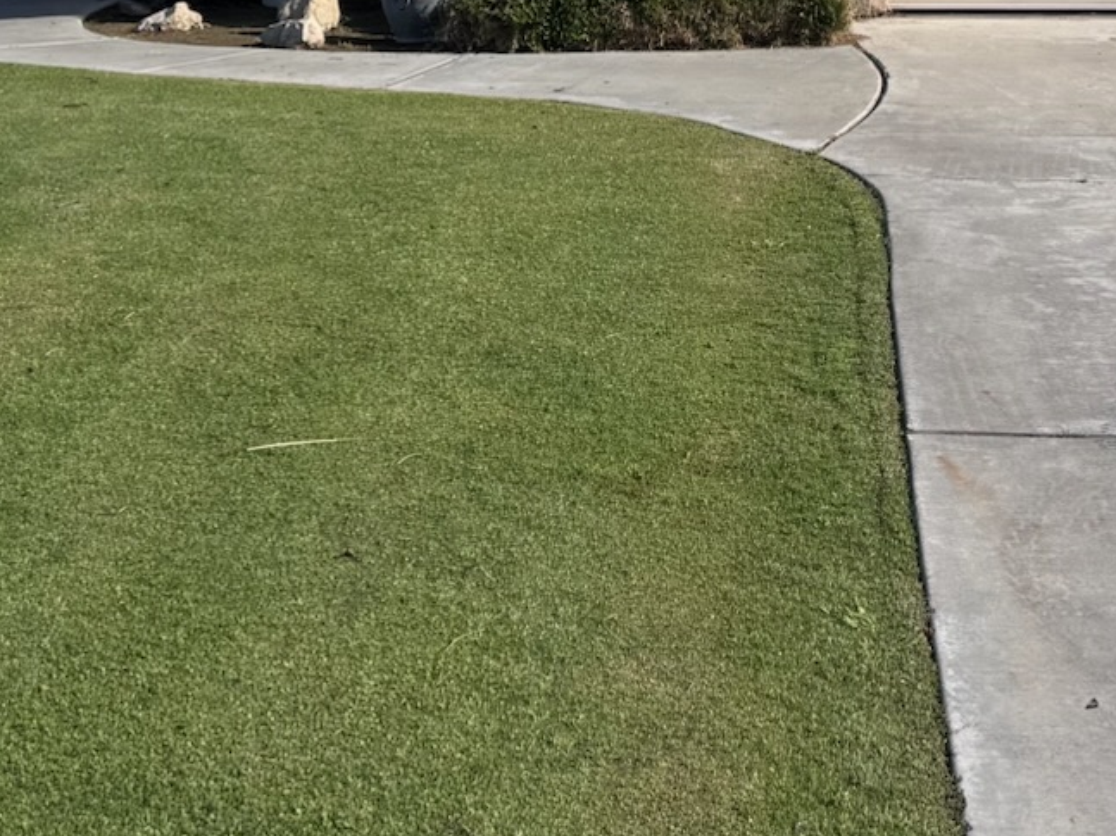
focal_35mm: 76
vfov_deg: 18.1
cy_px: -253
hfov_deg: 25.6
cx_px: 711
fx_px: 2450
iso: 80
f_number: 1.78
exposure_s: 1/4950
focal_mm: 6.76
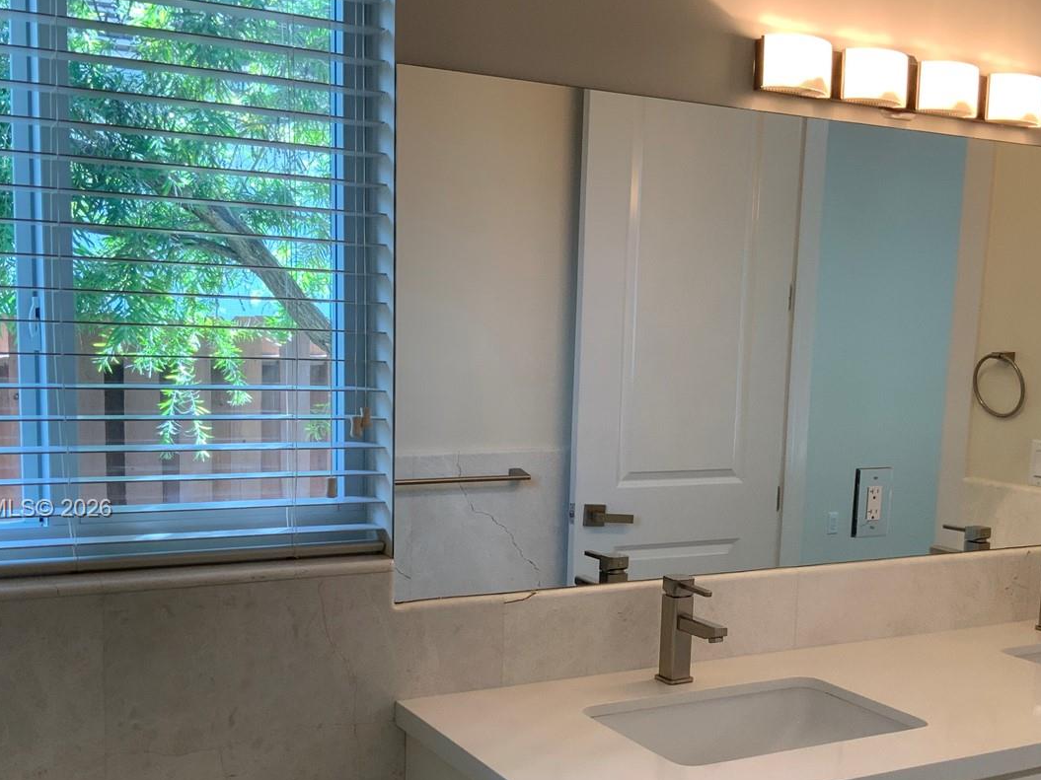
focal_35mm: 44
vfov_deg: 32.6
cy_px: 510
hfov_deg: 42.8
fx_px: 1323
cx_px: 594
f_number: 1.8
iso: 64
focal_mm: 3
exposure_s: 1/120
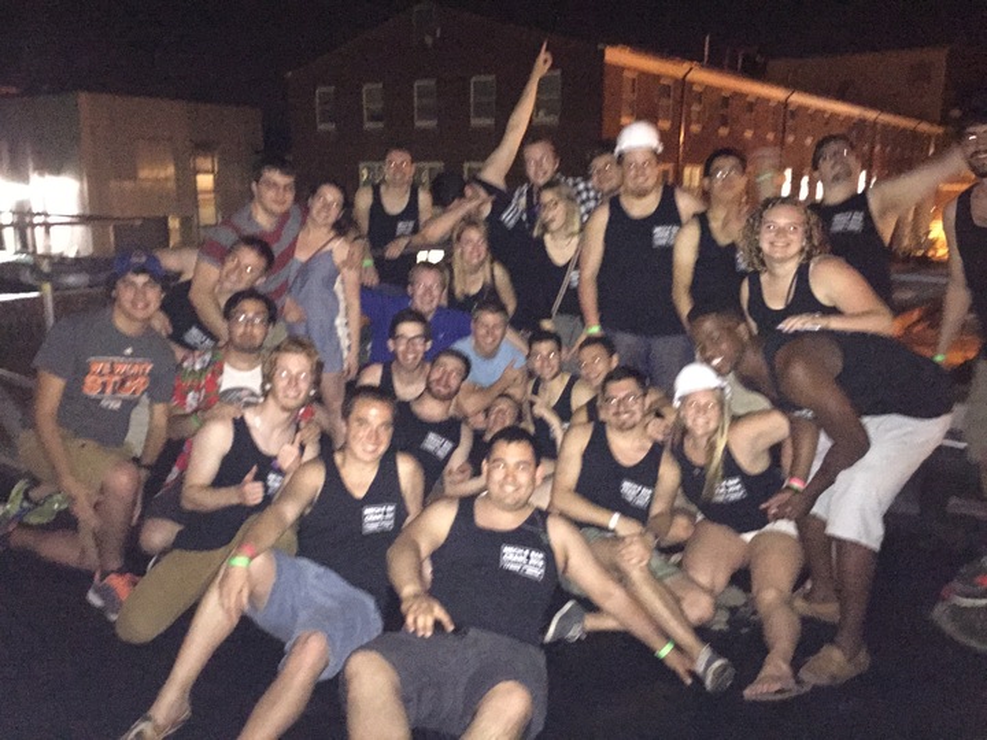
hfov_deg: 61.7
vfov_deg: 48.2
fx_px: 827
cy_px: 370
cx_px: 494
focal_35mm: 29
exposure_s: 1/16
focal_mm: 4.15
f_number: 2.2
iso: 2000
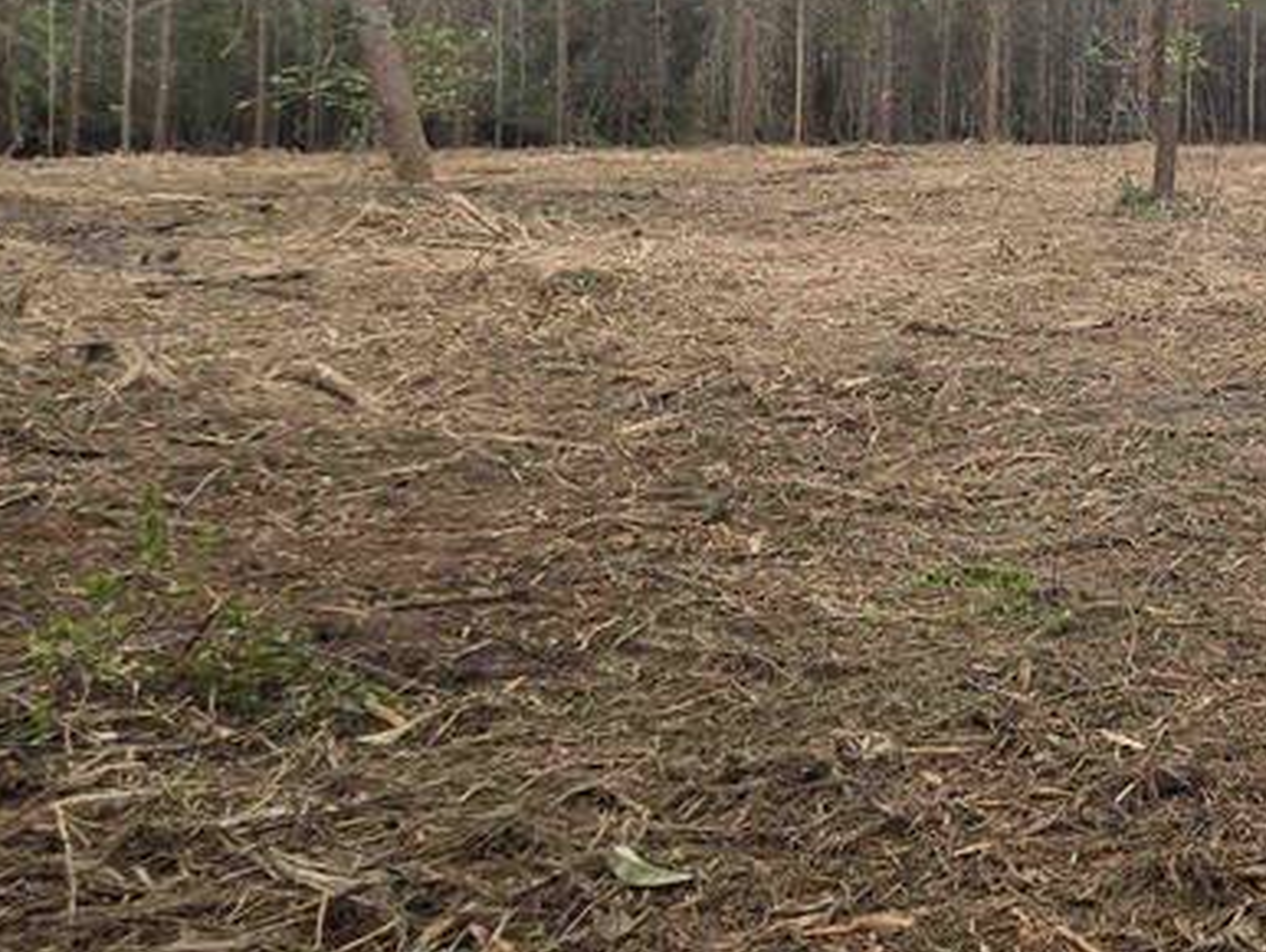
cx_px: 1542
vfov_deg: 23.3
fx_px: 2232
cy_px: 62
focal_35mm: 61
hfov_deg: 27.6
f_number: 1.8
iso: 25
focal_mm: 5.4
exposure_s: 1/1265
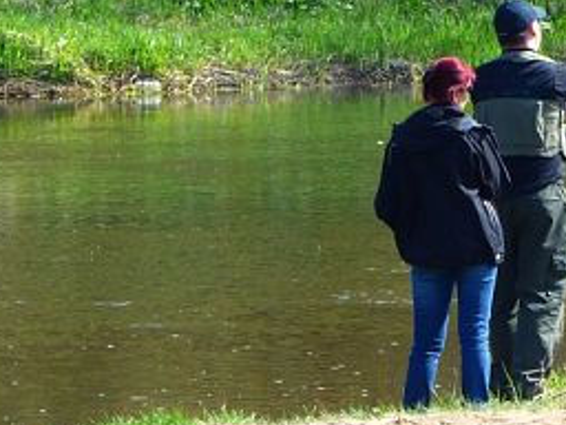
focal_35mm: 586
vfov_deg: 2.5
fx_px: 9582
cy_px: 152
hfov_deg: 3.4
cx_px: 520
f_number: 4
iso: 100
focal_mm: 44
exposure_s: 1/200
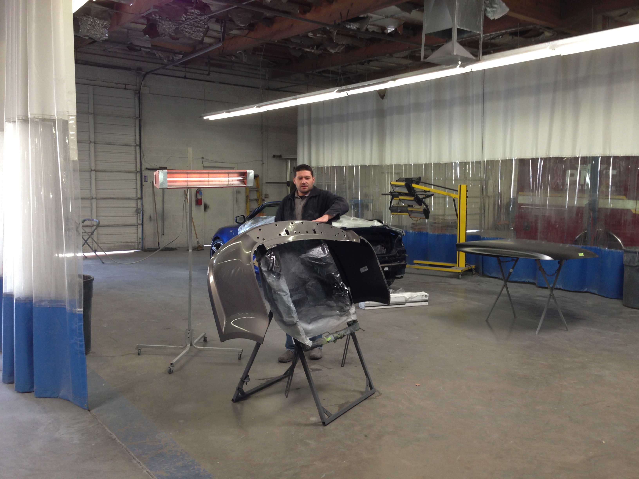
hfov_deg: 55.4
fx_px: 609
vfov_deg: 42.9
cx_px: 320
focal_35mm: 33
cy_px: 240
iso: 80
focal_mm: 4.13
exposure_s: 1/20
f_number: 2.4
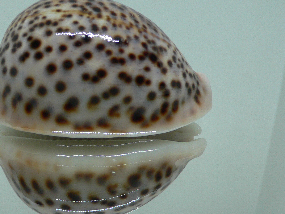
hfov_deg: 36.3
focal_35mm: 52
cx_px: 87
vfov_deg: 28.0
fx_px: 428
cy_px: 114
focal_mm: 4.6
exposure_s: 1/60
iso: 150
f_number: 2.8
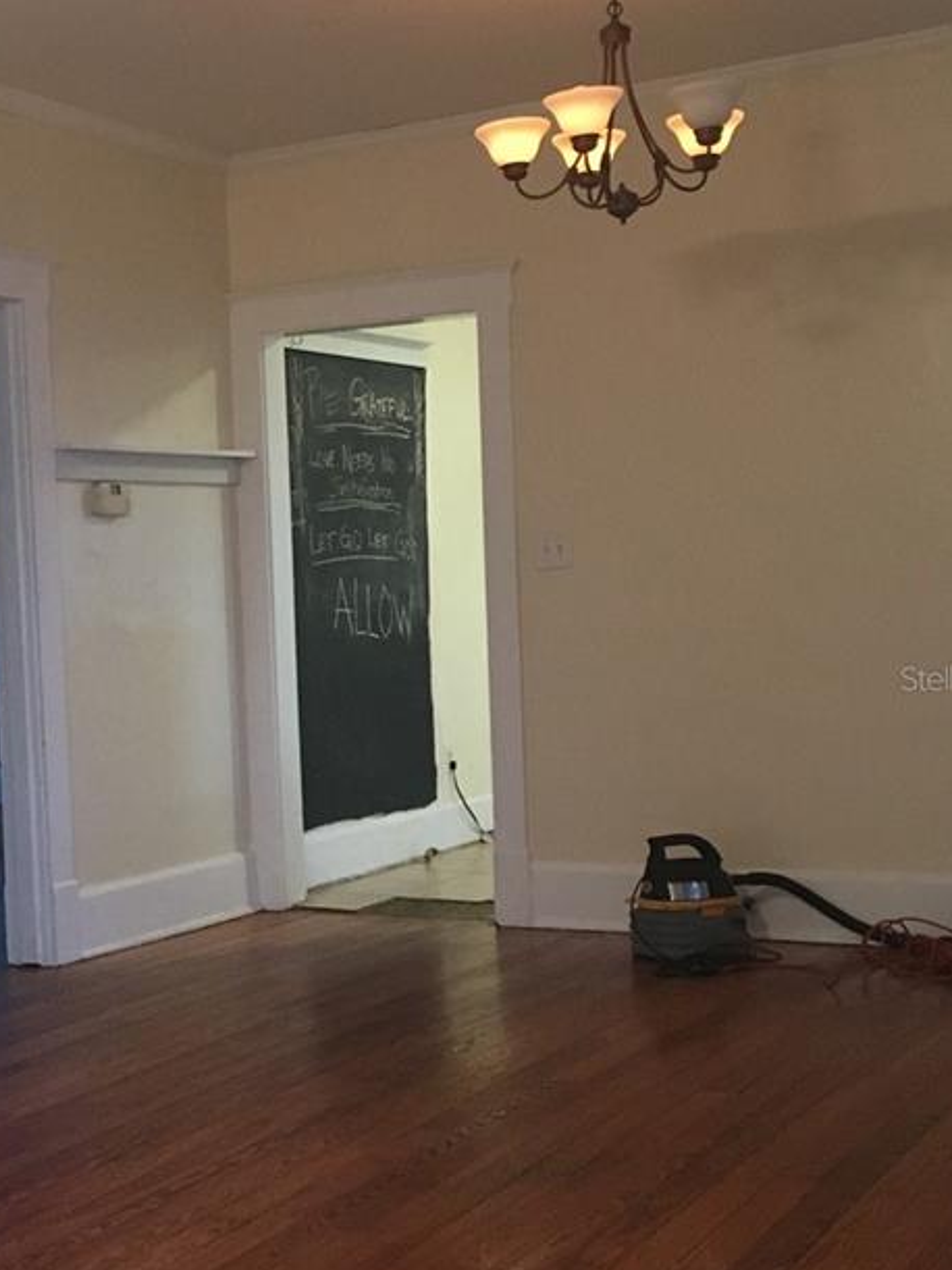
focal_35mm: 57
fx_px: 2091
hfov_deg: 25.0
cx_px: 112
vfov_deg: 33.8
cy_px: 678
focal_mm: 4.15
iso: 160
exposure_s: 1/30
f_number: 2.2
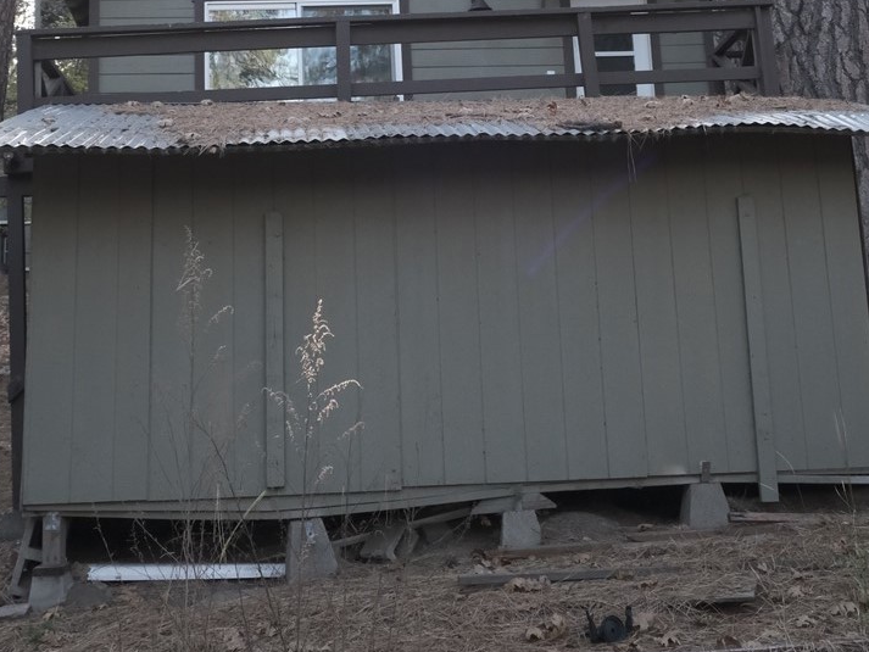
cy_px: 99
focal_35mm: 41
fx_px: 1029
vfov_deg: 33.7
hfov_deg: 45.8
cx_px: 435
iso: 3200
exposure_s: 1/600
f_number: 5.6
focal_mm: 18.8
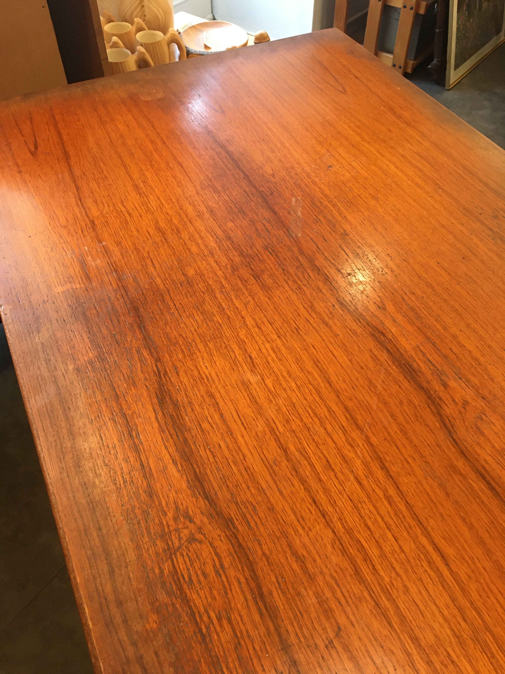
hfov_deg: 48.2
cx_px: 252
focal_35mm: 29
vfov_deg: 61.7
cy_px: 337
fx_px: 564
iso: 160
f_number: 2.2
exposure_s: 1/33
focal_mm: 4.15
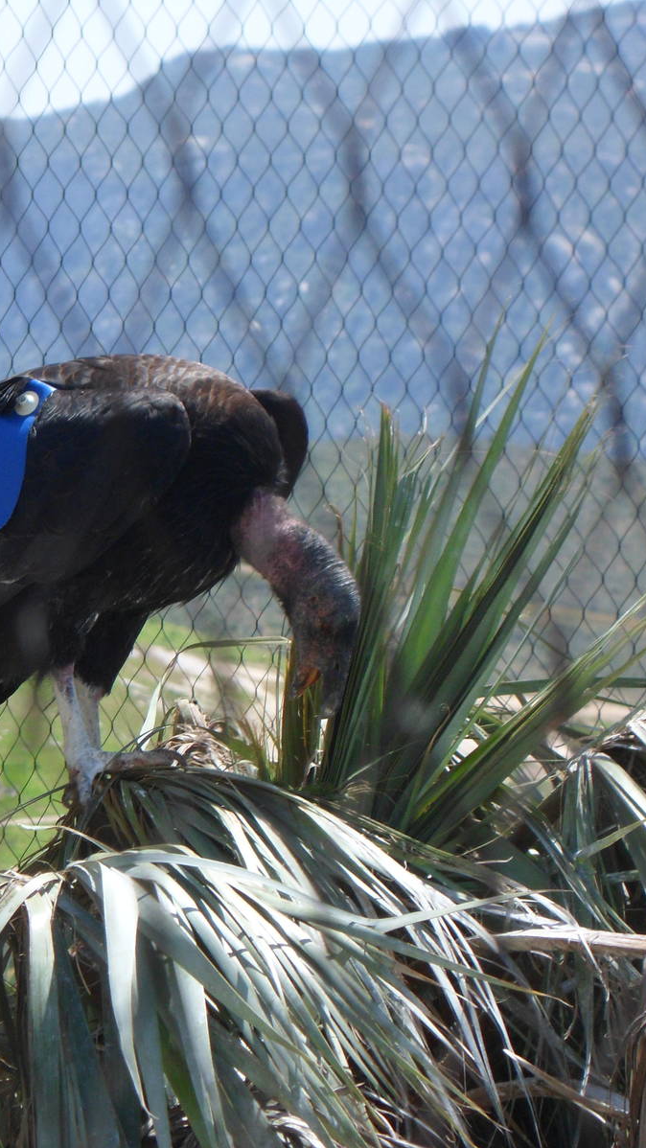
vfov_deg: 5.5
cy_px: 574
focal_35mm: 393
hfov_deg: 3.1
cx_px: 12
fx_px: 11966
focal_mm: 46.8
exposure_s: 1/250
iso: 80
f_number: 5.9
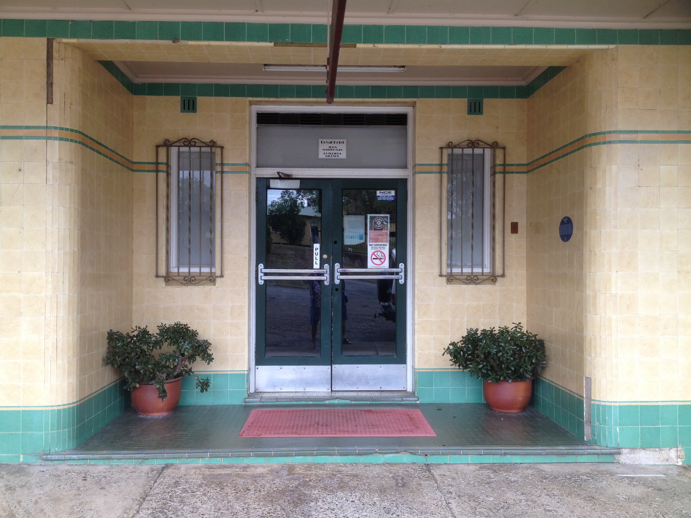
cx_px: 346
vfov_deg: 40.7
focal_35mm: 35
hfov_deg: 52.6
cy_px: 259
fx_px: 699
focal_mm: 4.28
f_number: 2.4
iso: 50
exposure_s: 1/120
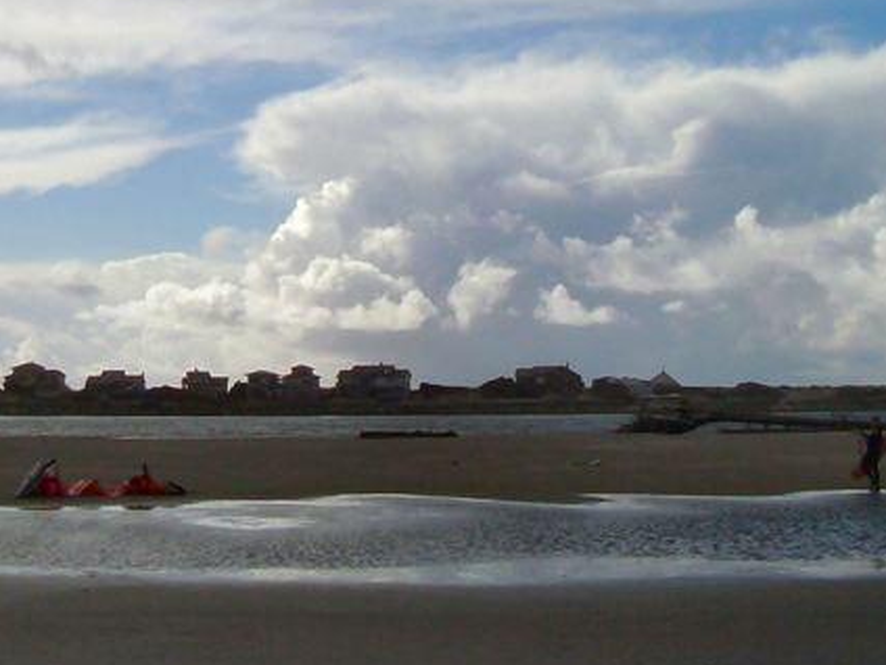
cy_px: 132
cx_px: 299
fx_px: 1740
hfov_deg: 28.4
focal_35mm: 68
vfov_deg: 21.3
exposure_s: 1/1080
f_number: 4.8
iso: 80
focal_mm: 6
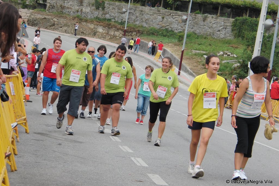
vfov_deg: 11.2
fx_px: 946
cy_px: 85
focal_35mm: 122
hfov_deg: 16.8
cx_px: 139
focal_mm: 20.8
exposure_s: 1/500
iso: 100
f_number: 4.1
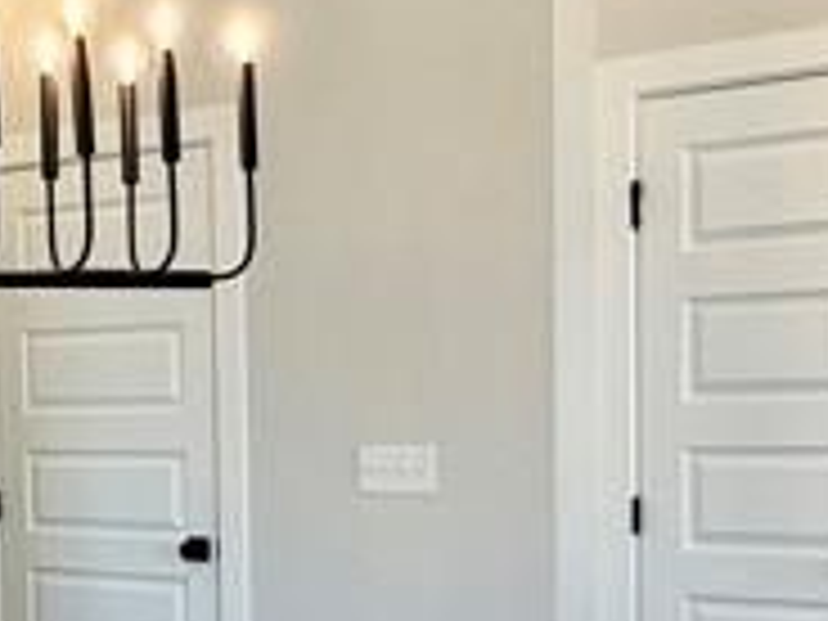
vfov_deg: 19.1
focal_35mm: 76
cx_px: -63
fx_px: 1818
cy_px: 544
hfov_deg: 24.1
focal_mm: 2.22
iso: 64
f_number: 2.2
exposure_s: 1/159
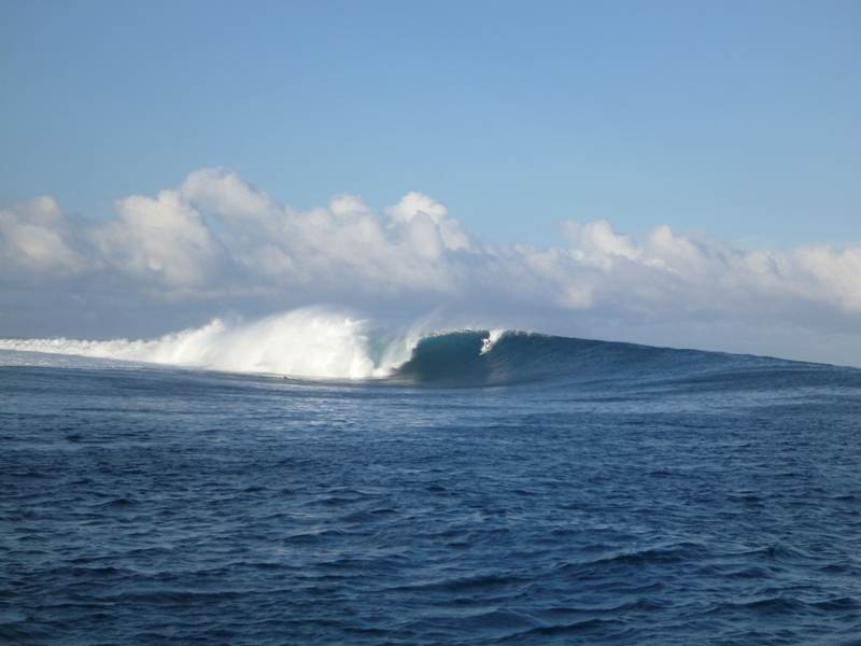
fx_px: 2139
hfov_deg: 22.8
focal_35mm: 86
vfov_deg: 17.2
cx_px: 430
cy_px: 323
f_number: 5.6
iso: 100
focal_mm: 15.3
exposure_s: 1/400
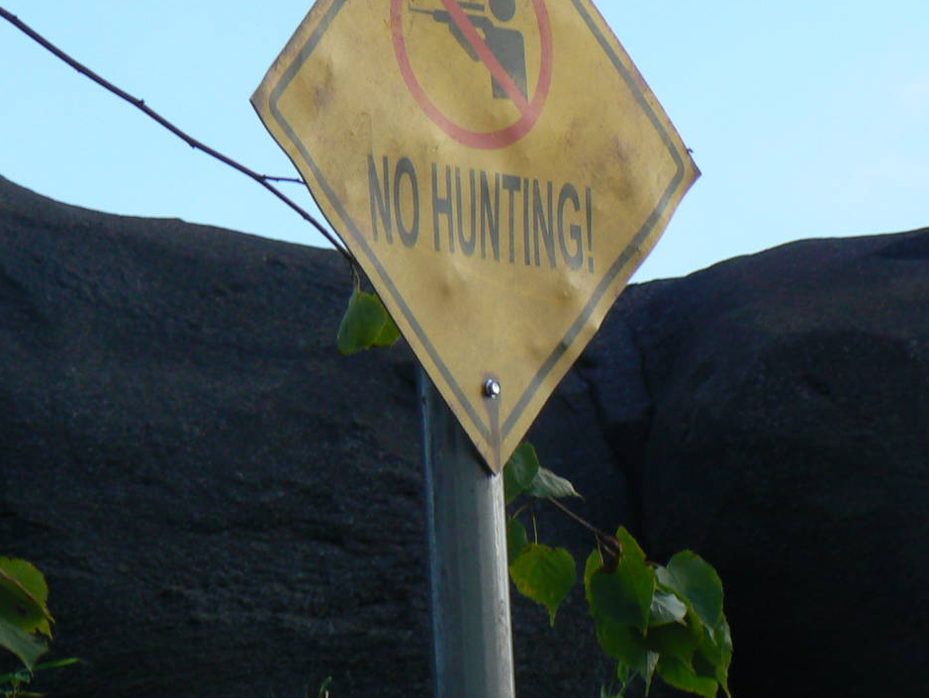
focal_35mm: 310
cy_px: 124
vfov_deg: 4.8
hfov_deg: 6.4
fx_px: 8323
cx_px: 555
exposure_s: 1/250
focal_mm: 30.4
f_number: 5.6
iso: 80
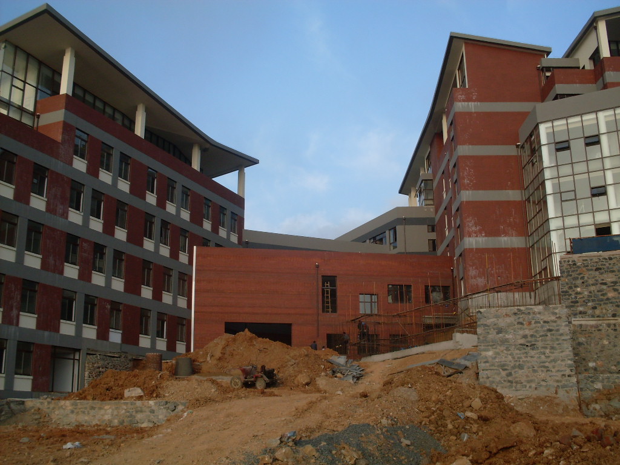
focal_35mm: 38
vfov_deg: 37.7
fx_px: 681
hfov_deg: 49.0
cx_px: 310
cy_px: 232
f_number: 8.4
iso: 80
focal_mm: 6.3
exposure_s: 1/125
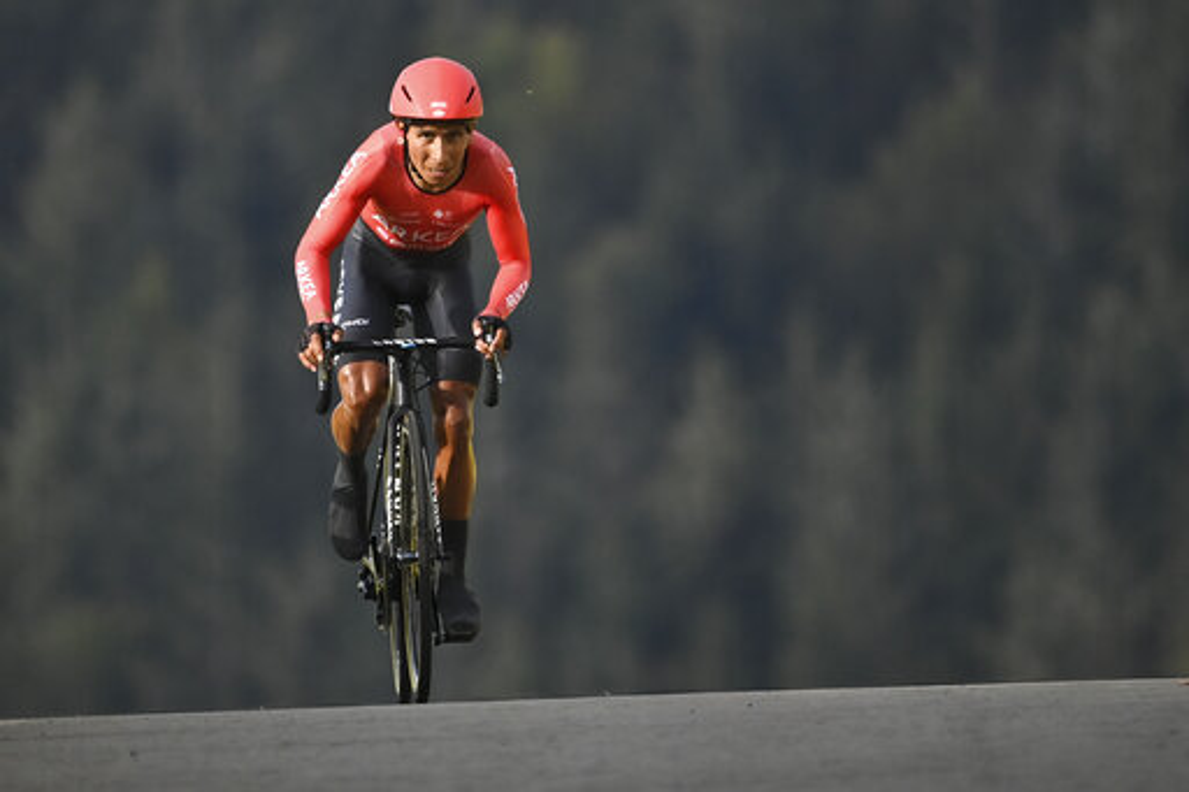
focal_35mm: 560
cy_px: 396
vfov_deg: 2.5
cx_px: 594
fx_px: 18489
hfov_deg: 3.7
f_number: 5.6
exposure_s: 1/2500
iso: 1250
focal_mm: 560
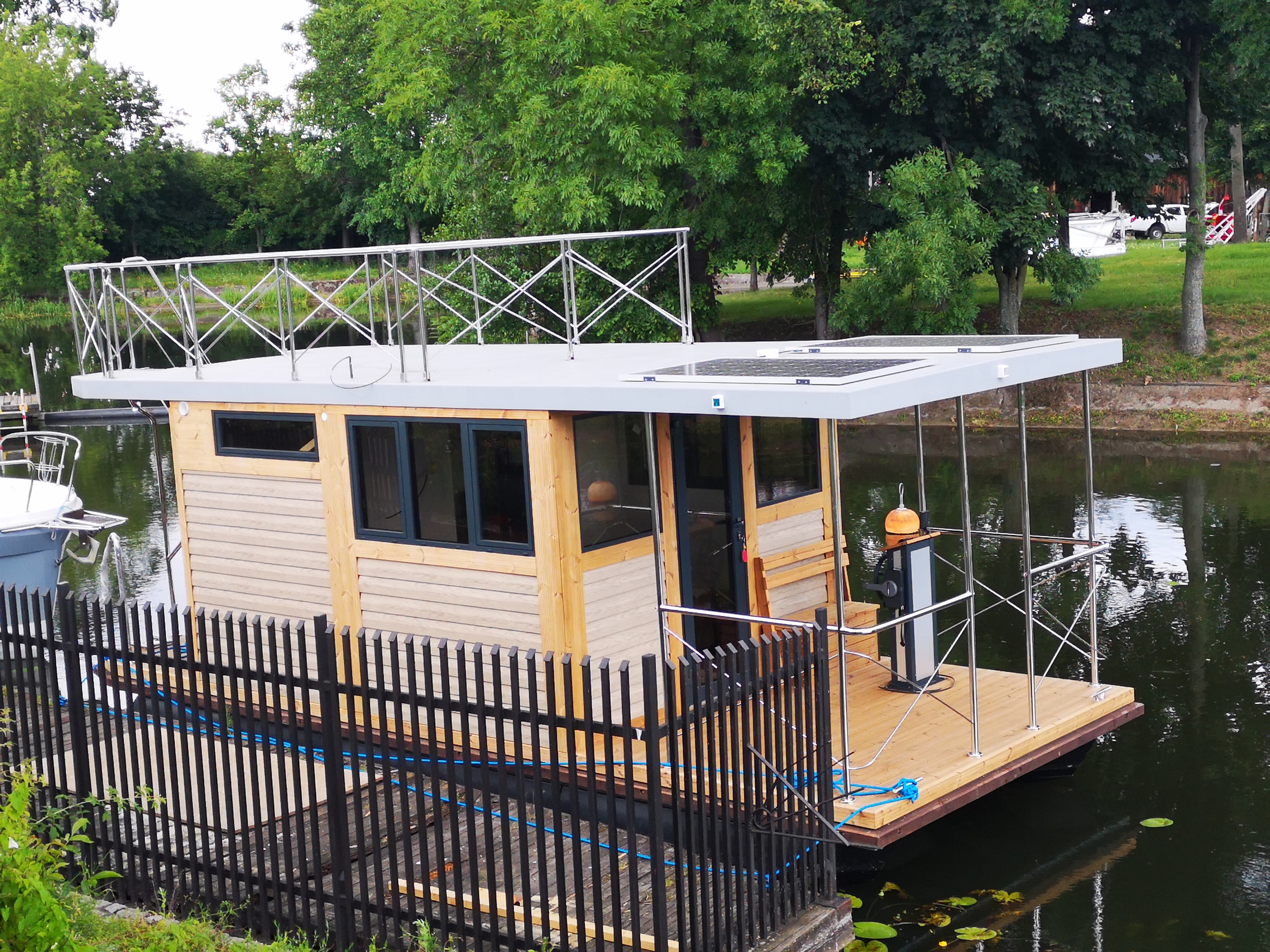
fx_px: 1834
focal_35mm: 50
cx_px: 635
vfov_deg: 29.1
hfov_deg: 38.2
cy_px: 476
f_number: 1.8
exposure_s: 1/203
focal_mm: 3.95
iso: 50
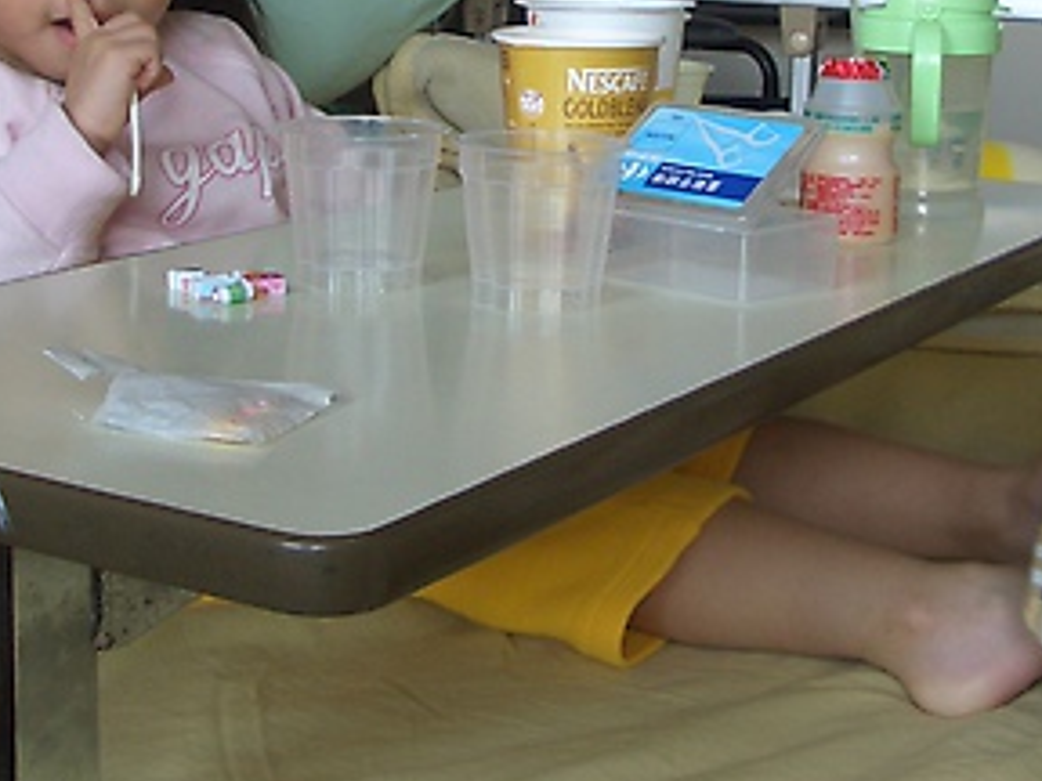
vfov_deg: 19.7
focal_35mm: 73
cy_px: 58
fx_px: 2197
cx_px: 485
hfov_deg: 26.7
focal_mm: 5.8
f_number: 2.6
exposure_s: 1/100
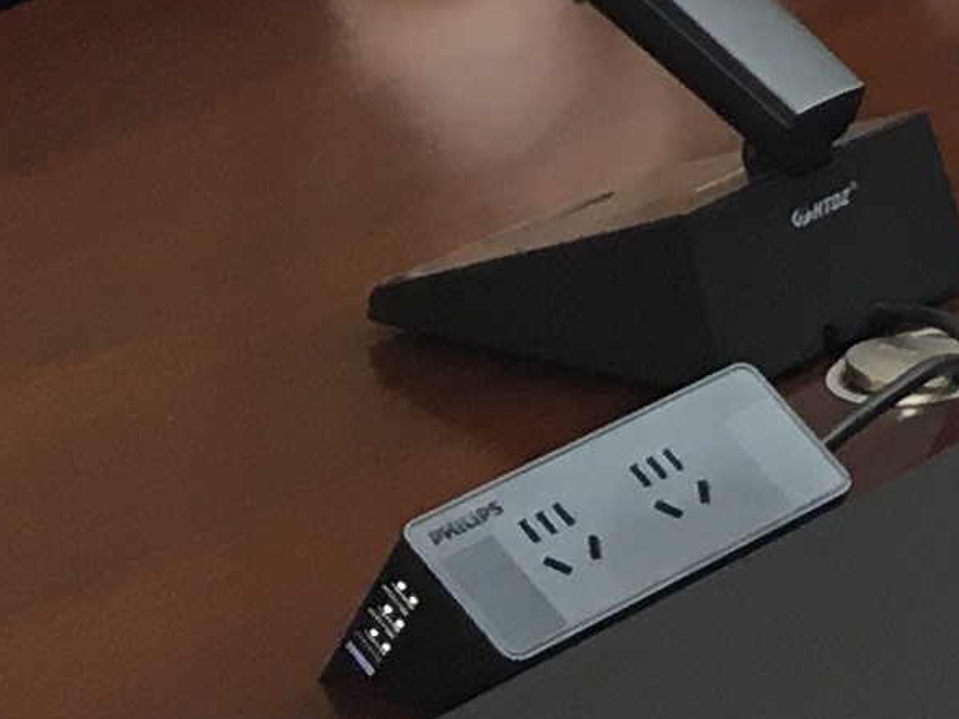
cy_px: -1555
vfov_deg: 6.7
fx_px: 5513
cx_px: 2931
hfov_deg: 8.3
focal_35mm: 199
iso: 25
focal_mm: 4.15
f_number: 2.2
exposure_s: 1/33
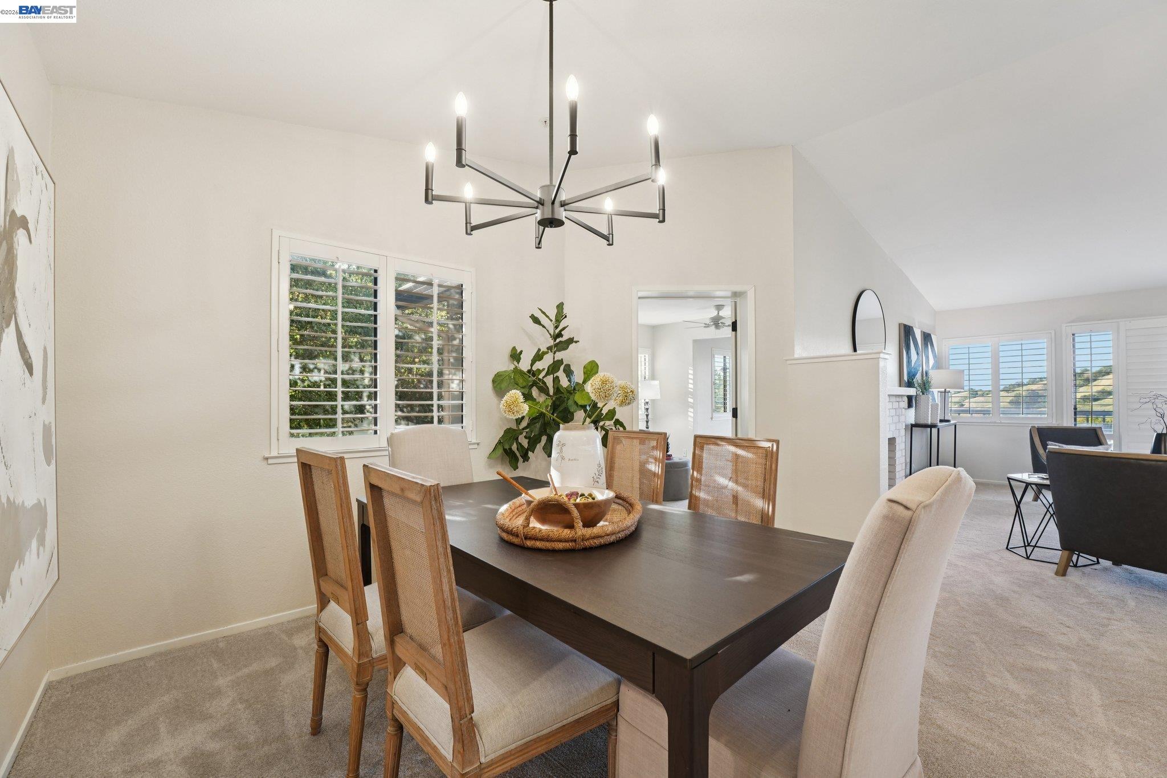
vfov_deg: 81.2
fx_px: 454
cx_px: 584
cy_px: 389
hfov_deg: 104.3
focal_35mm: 14
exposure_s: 1/25
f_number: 9
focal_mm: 14
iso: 640
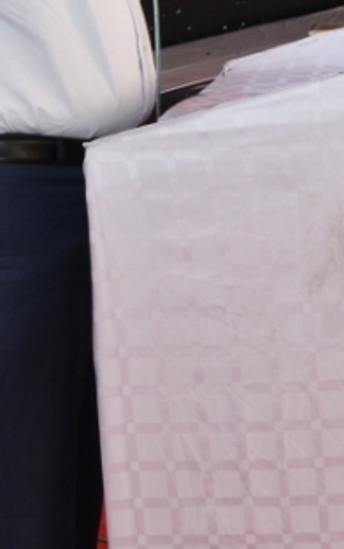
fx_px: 1498
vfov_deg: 20.0
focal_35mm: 100
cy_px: -27
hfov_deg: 12.6
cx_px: 479
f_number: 7.1
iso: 1250
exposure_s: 1/200
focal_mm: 20
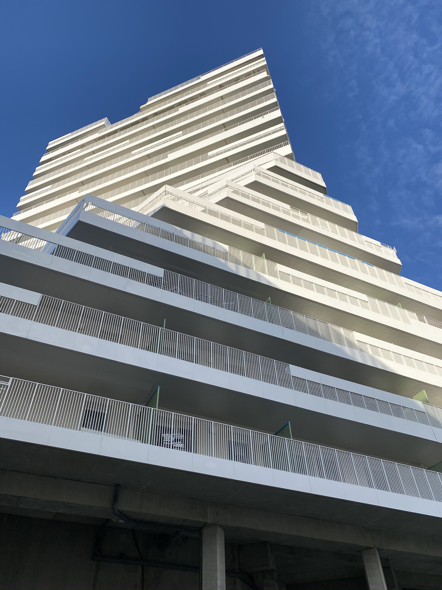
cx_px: 221
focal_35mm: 26
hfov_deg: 53.1
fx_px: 443
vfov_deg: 67.3
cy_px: 295
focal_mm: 4.25
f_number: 1.8
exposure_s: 1/2967
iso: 32
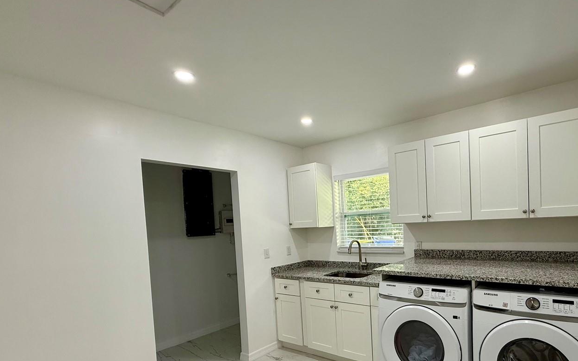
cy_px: 234
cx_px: 352
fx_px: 299
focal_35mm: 19
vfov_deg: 61.0
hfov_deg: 86.7
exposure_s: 1/120
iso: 125
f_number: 2.2
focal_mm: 2.22
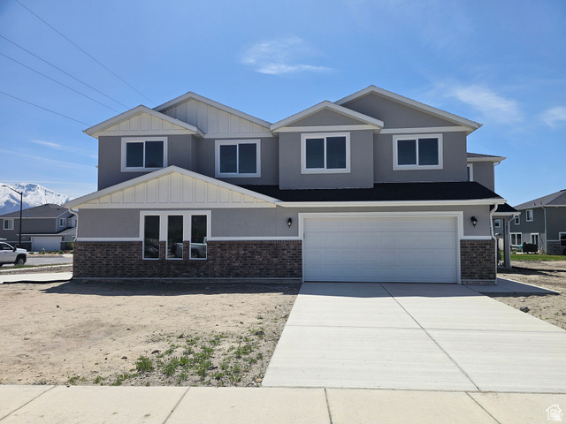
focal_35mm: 23
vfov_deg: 58.9
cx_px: 283
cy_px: 212
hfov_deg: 73.9
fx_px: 376
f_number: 1.7
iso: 12
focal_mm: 6.3
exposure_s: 1/2000
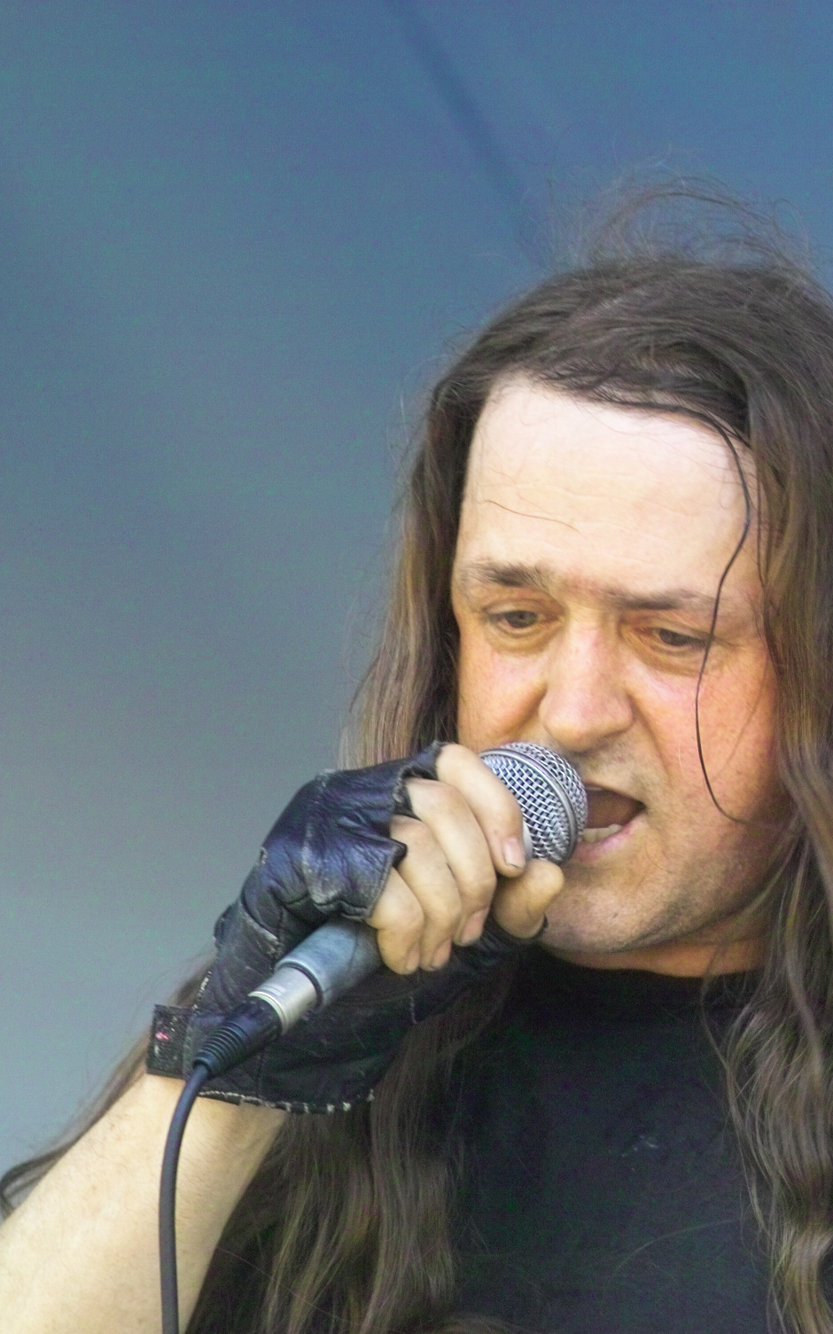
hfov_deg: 4.8
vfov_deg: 7.6
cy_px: 667
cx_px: 615
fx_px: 9994
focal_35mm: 275
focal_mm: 105
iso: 200
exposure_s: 1/180
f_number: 4
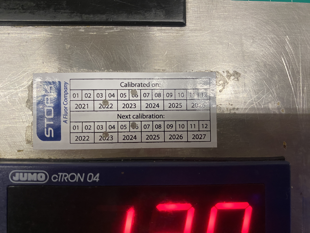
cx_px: 155
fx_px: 233
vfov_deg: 53.1
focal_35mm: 26
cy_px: 116
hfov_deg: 67.3
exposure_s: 1/59
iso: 200
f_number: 1.8
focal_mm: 4.25
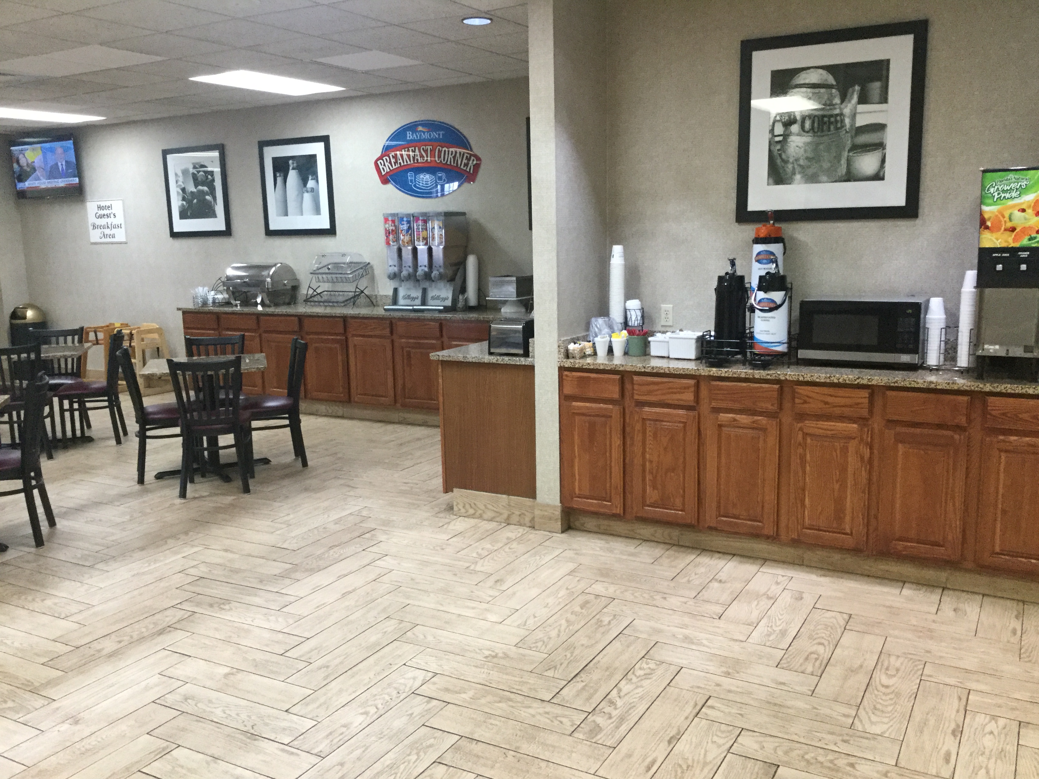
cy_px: 390
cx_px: 520
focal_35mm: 31
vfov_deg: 45.4
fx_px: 930
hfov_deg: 58.4
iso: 160
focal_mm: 3.3
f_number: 2.4
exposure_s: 1/30
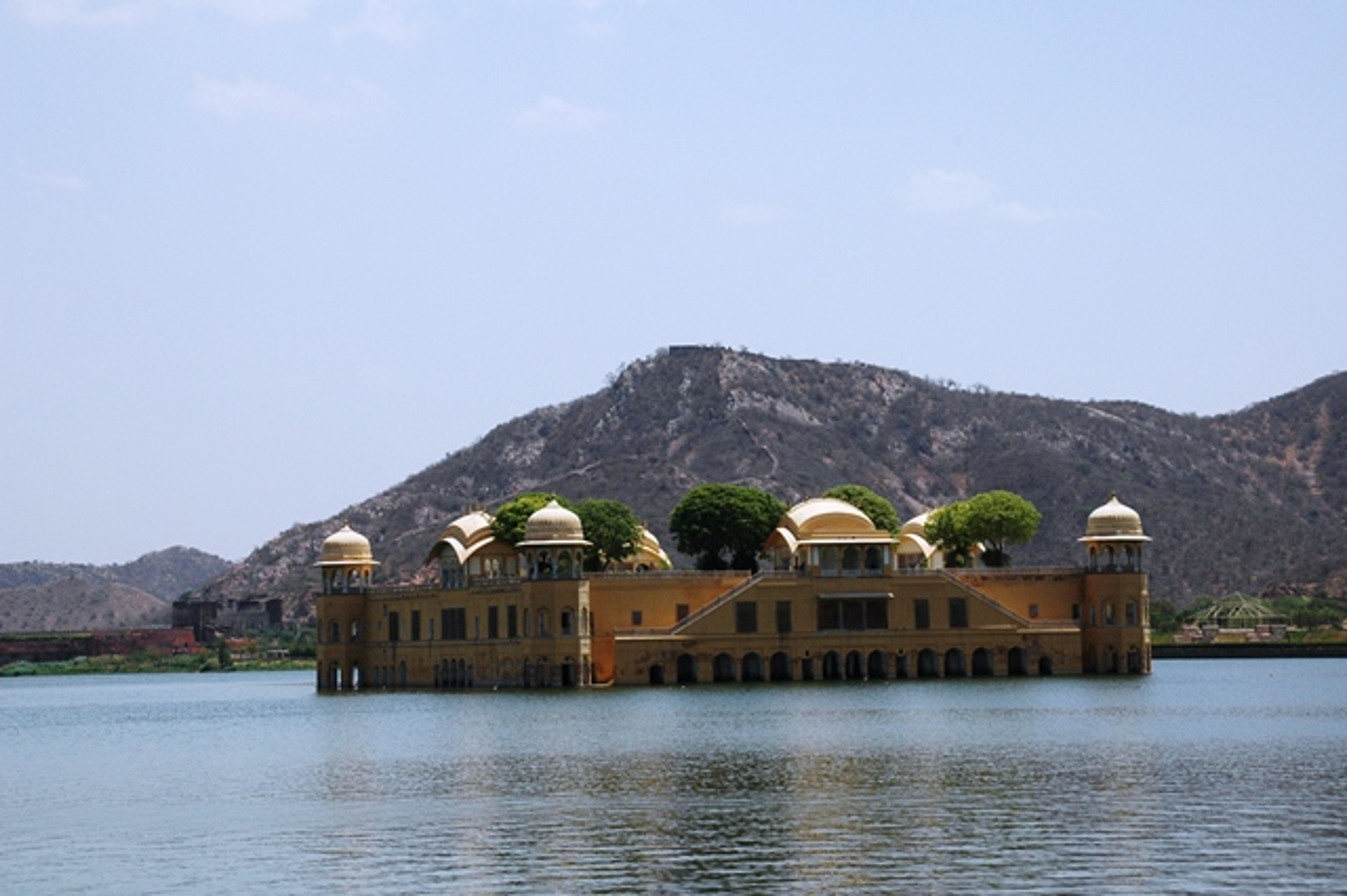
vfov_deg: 15.2
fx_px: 3366
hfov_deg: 22.6
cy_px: 448
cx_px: 674
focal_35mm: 90
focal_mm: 60
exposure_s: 1/500
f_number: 11
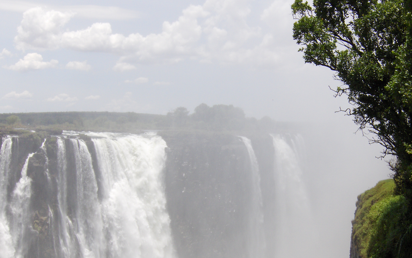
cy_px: 155
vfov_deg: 26.3
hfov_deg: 40.9
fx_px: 550
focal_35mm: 49
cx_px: 248
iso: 100
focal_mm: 7.5
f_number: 6.9
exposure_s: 1/671
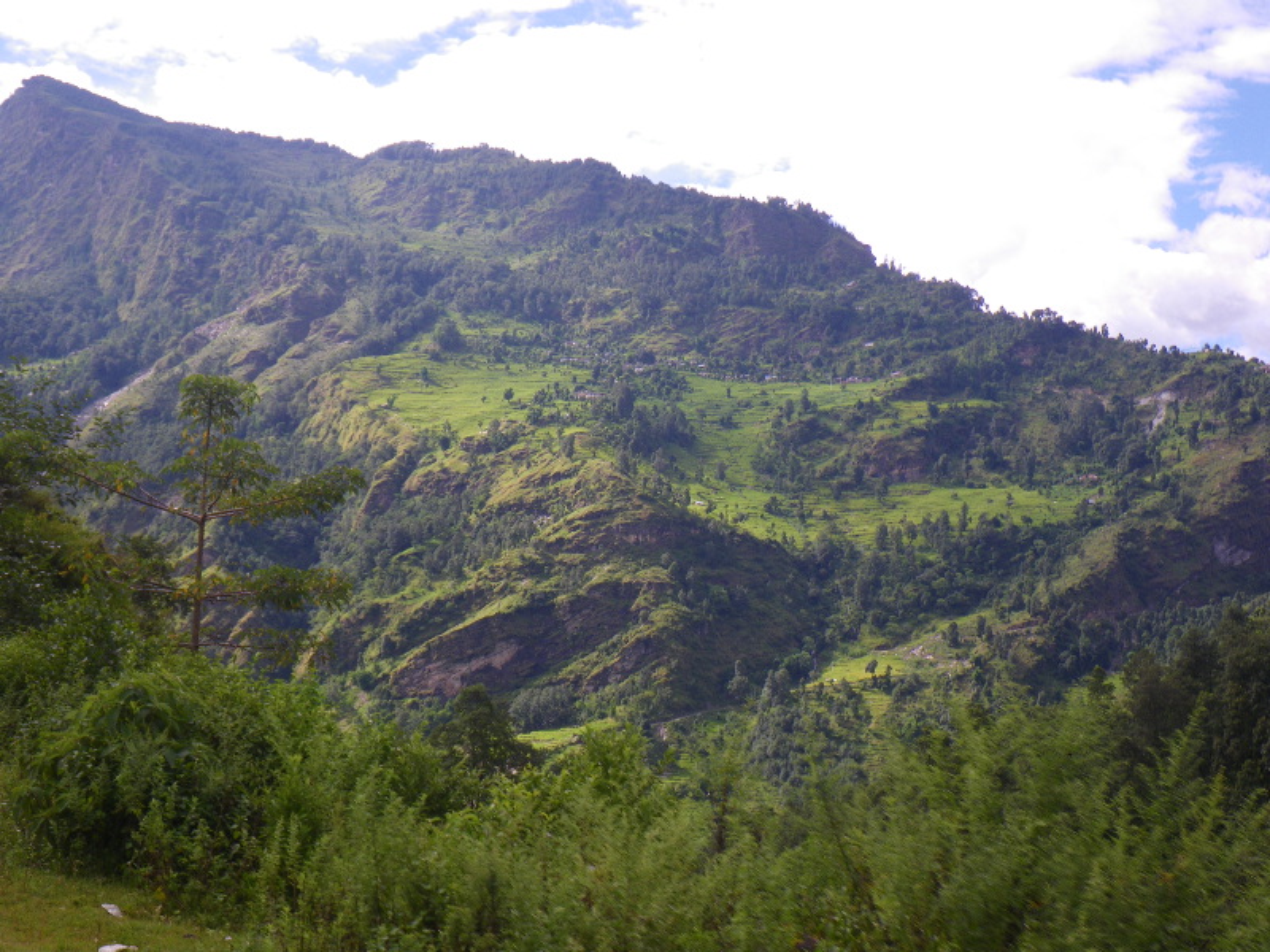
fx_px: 1871
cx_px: 635
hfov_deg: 37.5
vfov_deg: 28.6
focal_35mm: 51
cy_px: 476
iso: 50
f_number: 5.3
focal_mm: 9.1
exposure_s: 1/160
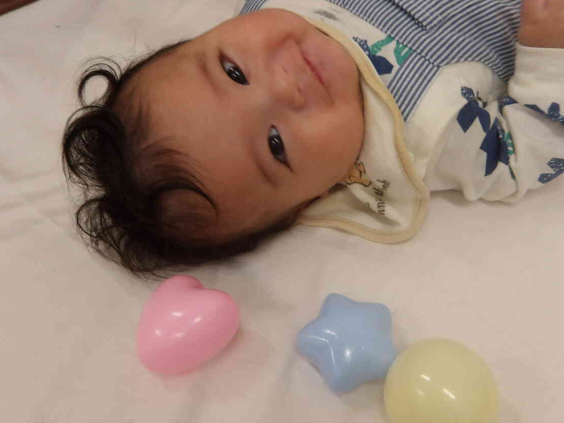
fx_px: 505
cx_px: 317
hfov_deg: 58.2
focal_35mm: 31
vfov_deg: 45.3
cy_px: 184
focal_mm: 4.9
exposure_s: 1/47
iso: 100
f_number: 3
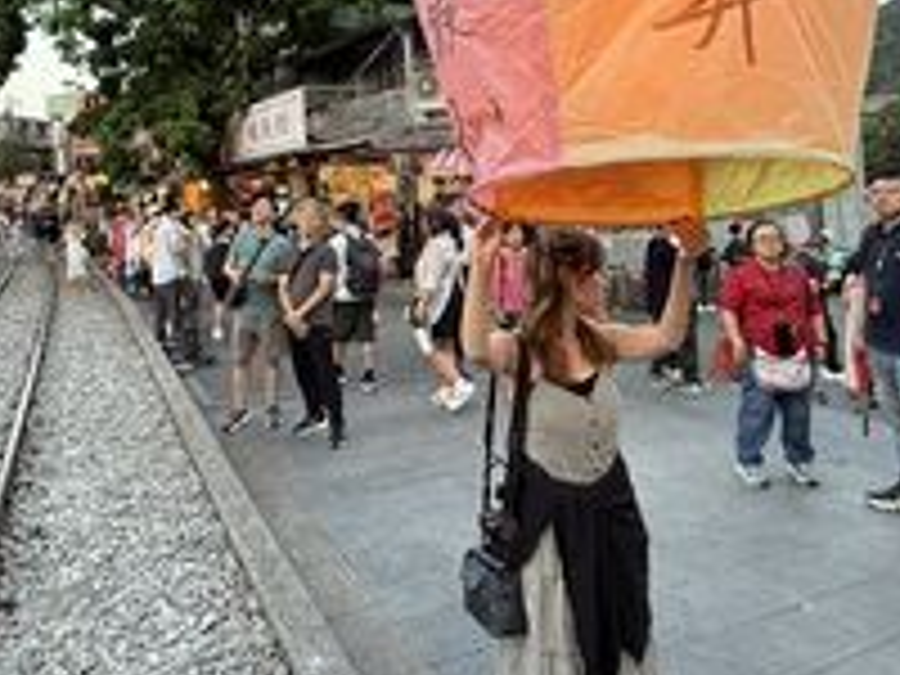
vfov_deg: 48.1
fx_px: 728
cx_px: 364
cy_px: 180
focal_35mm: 28
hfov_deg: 62.9
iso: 250
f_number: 2.2
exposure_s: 1/99
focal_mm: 2.22
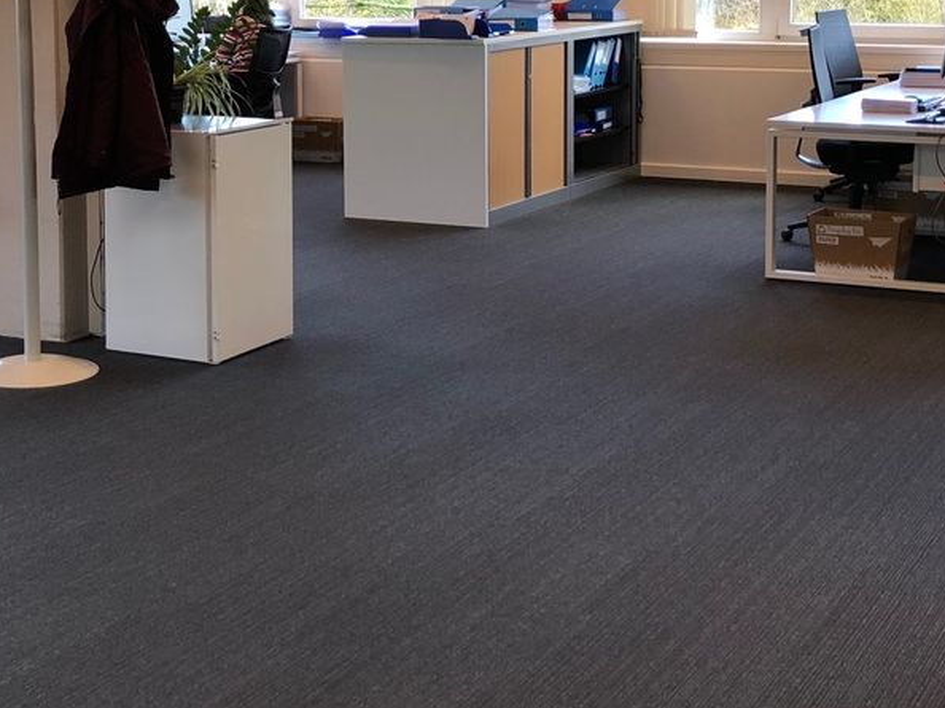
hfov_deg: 29.2
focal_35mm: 66
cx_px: 310
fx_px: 1801
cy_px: 132
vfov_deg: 21.9
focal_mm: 3.99
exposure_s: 1/50
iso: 20
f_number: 1.8
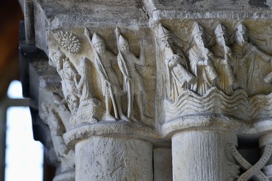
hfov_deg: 12.5
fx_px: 1247
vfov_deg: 8.3
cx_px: 136
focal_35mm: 165
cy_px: 90
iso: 1600
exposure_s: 1/125
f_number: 9
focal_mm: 165
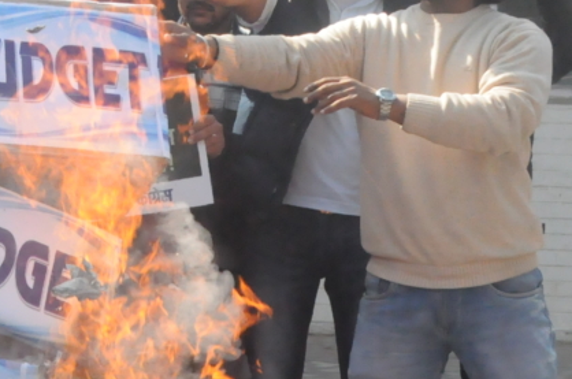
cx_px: -198
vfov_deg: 11.8
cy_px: 161
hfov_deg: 16.6
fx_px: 1837
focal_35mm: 116
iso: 2500
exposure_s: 1/800
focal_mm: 21
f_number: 14
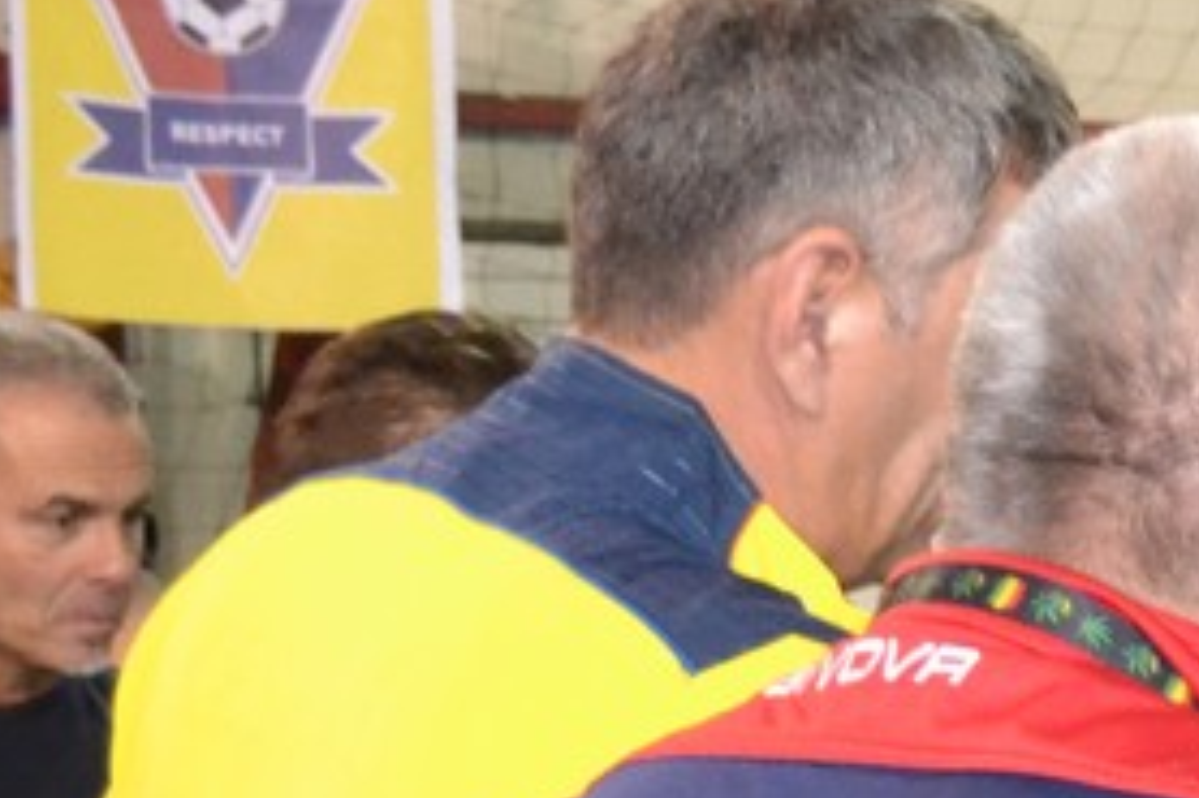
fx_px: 5059
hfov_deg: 12.1
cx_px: 2329
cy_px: 1516
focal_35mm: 152
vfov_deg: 8.6
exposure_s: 1/60
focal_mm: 22
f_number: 4
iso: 3200
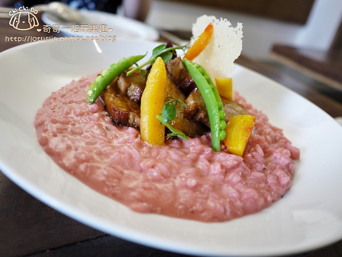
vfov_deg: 49.7
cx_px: 171
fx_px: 277
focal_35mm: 28
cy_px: 128
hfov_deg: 63.4
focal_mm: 14
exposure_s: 1/13
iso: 400
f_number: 2.5
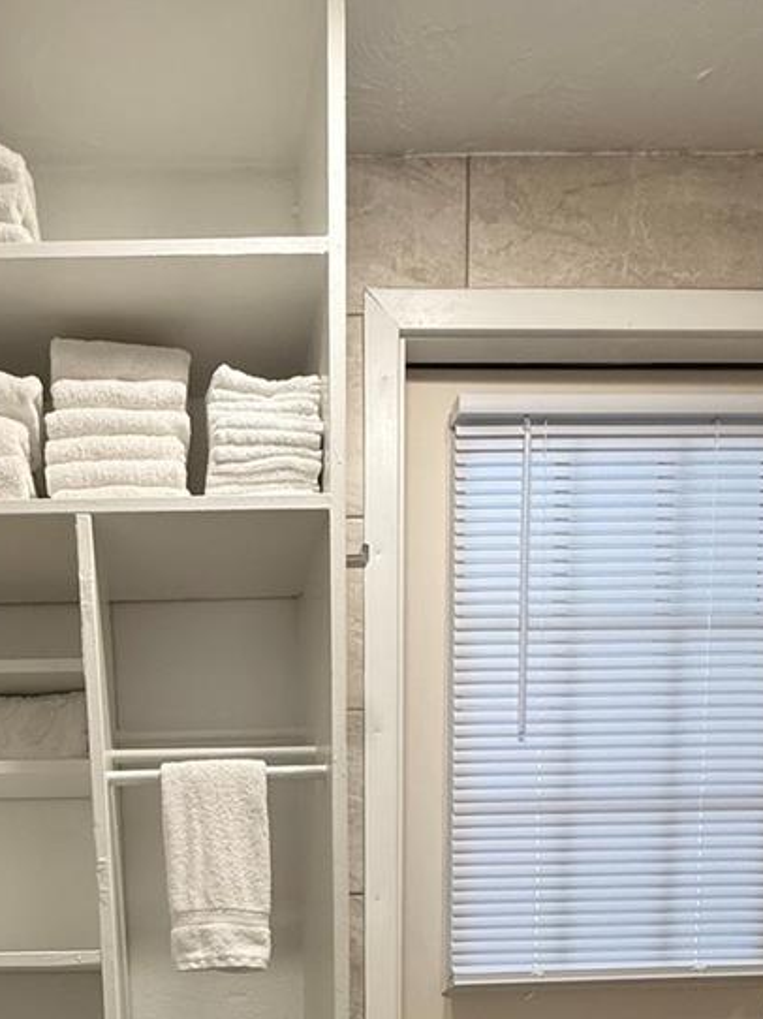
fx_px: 912
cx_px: 190
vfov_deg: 46.5
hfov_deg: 43.9
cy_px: 1066
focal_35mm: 31
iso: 200
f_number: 2.2
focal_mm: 2.22
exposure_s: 1/120
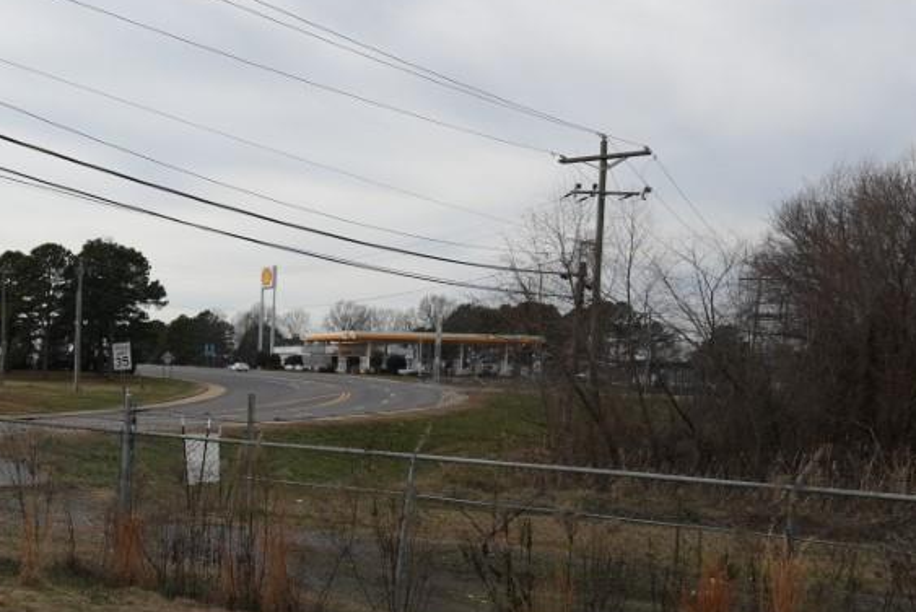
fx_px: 1171
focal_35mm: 46
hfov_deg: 36.3
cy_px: 441
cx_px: -88
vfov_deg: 28.9
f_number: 5.6
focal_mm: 16
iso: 400
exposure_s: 1/2000
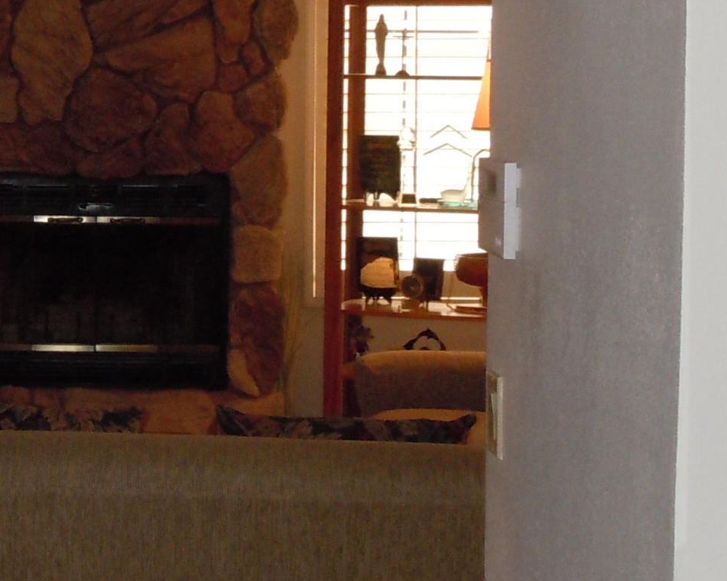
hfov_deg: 18.3
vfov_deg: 15.1
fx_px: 2172
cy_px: 103
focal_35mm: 101
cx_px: -73
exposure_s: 1/30
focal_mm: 5.9
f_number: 4
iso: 400
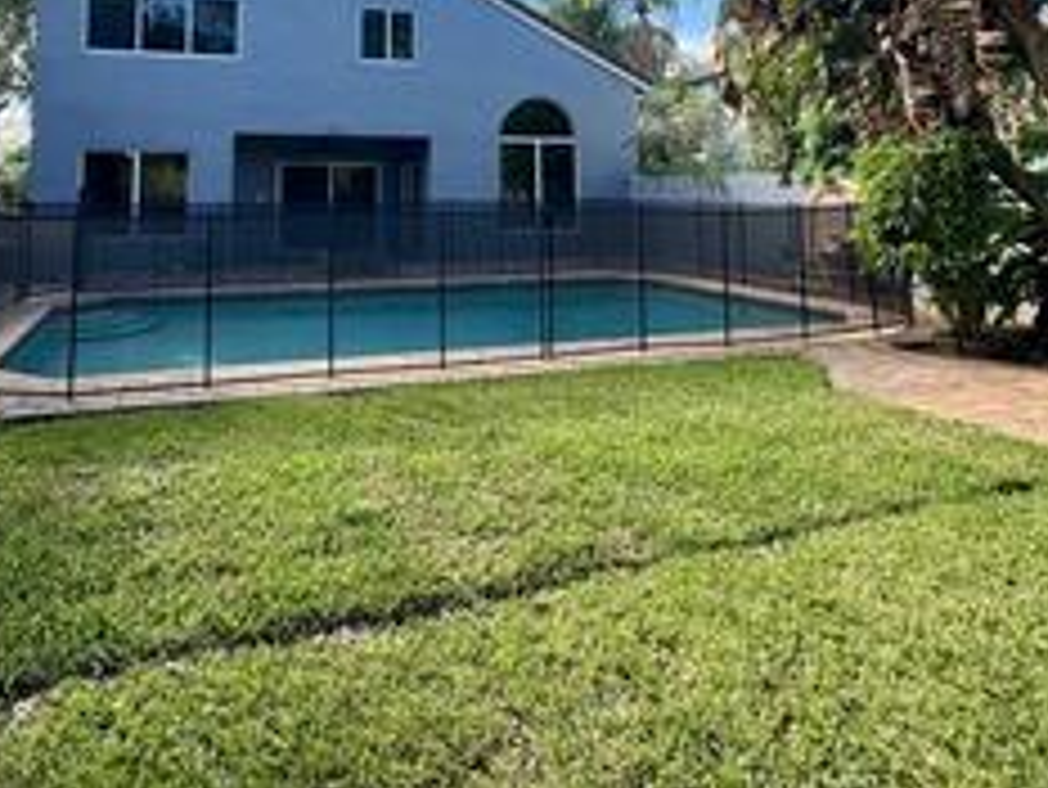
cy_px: 122
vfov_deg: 52.0
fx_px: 727
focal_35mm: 24
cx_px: 400
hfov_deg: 70.5
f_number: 2.2
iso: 40
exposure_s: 1/451
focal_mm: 2.22
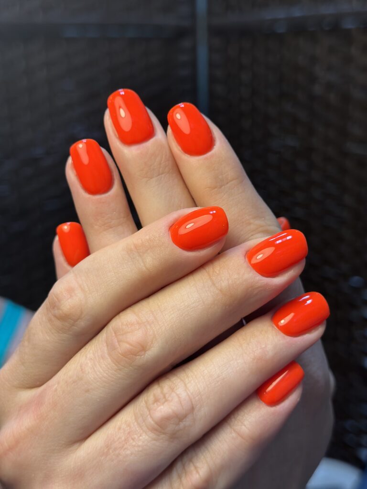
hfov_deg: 30.3
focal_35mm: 48
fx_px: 679
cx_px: 184
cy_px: 244
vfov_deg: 39.7
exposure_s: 1/248
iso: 80
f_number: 1.78
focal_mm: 6.86
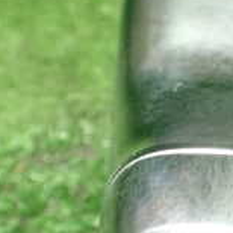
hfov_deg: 16.6
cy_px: 150
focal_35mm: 103
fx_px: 784
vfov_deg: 16.9
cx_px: 231
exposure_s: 1/60
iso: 800
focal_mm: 5.4
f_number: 2.3
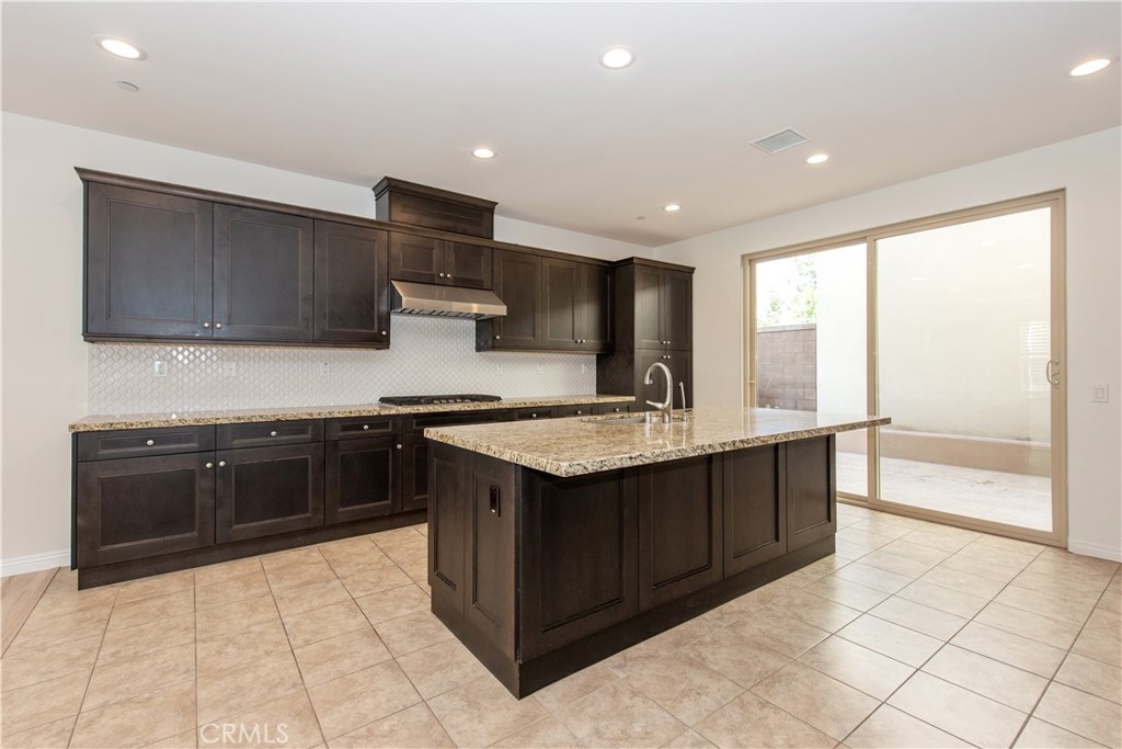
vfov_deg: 73.8
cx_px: 561
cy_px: 374
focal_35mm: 16
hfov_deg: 96.7
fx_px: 499
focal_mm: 16
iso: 560
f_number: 5.6
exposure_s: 1/125
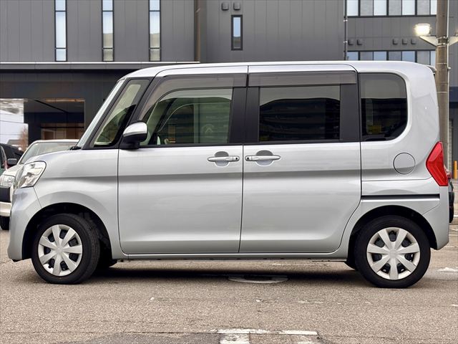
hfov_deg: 36.8
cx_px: 229
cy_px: 172
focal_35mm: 52
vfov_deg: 28.0
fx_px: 688
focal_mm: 5.96
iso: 32
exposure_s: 1/298
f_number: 1.6
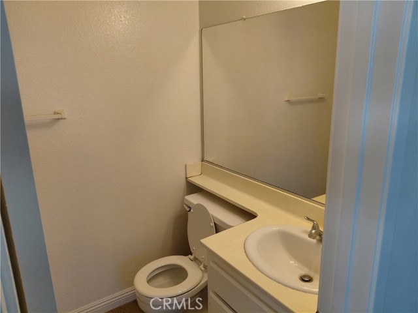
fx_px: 302
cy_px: 156
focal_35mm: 25
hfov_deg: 69.4
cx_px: 209
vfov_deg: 54.9
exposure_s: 1/120
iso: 100
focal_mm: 4.69
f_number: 1.8
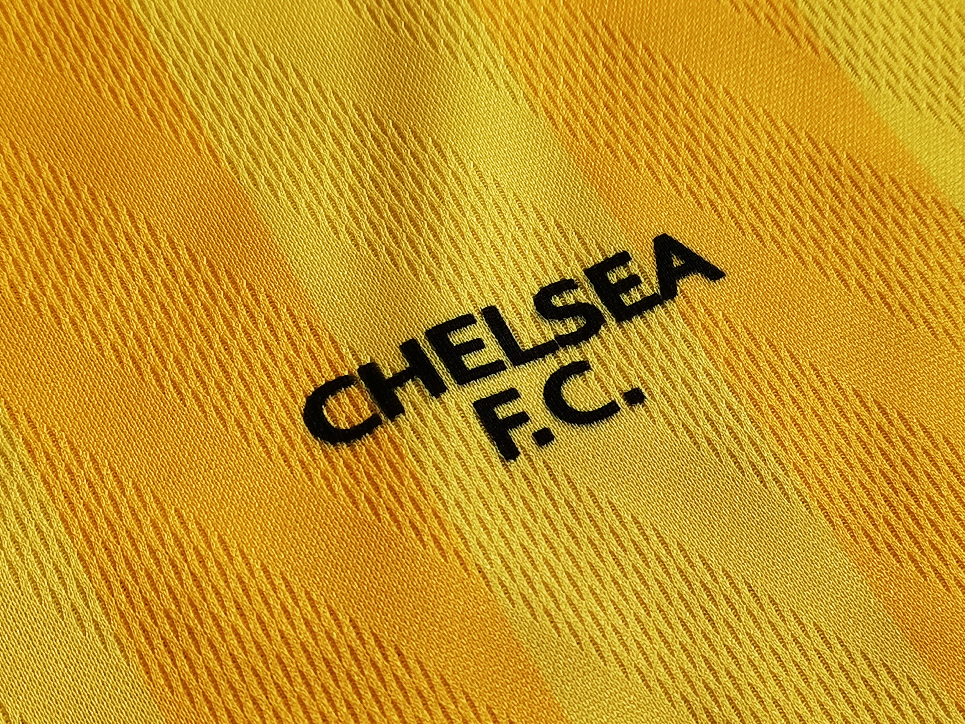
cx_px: 499
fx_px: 1227
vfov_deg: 32.9
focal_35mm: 44
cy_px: 343
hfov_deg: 42.9
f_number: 1.8
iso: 64
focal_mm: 5.58
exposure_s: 1/100
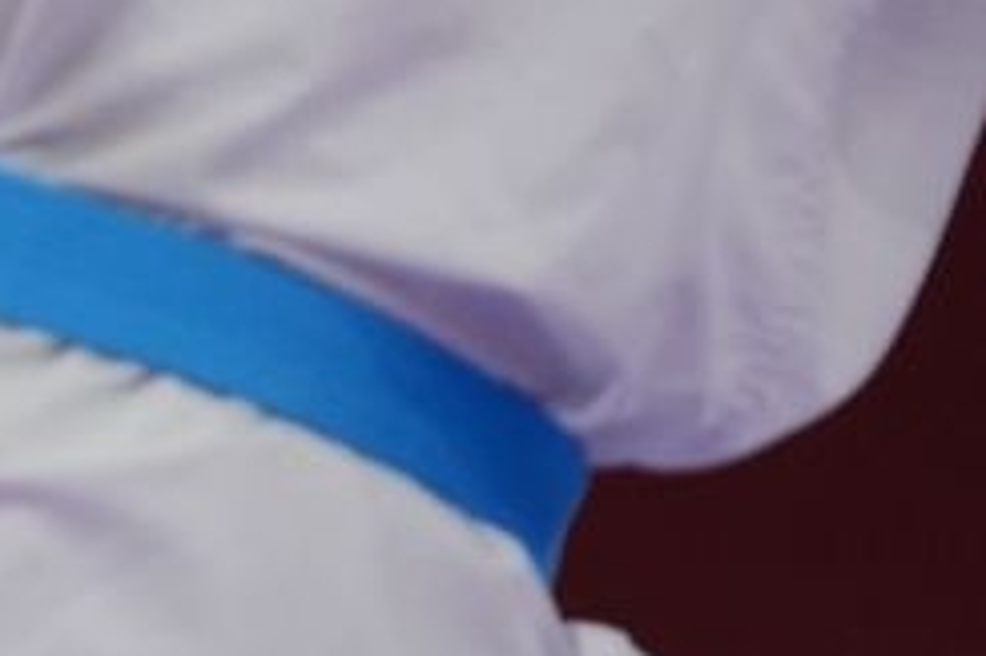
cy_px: 145
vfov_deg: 0.9
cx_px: -2604
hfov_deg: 1.4
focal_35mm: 1471
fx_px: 40261
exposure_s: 1/1000
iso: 500
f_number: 2.8
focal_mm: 200
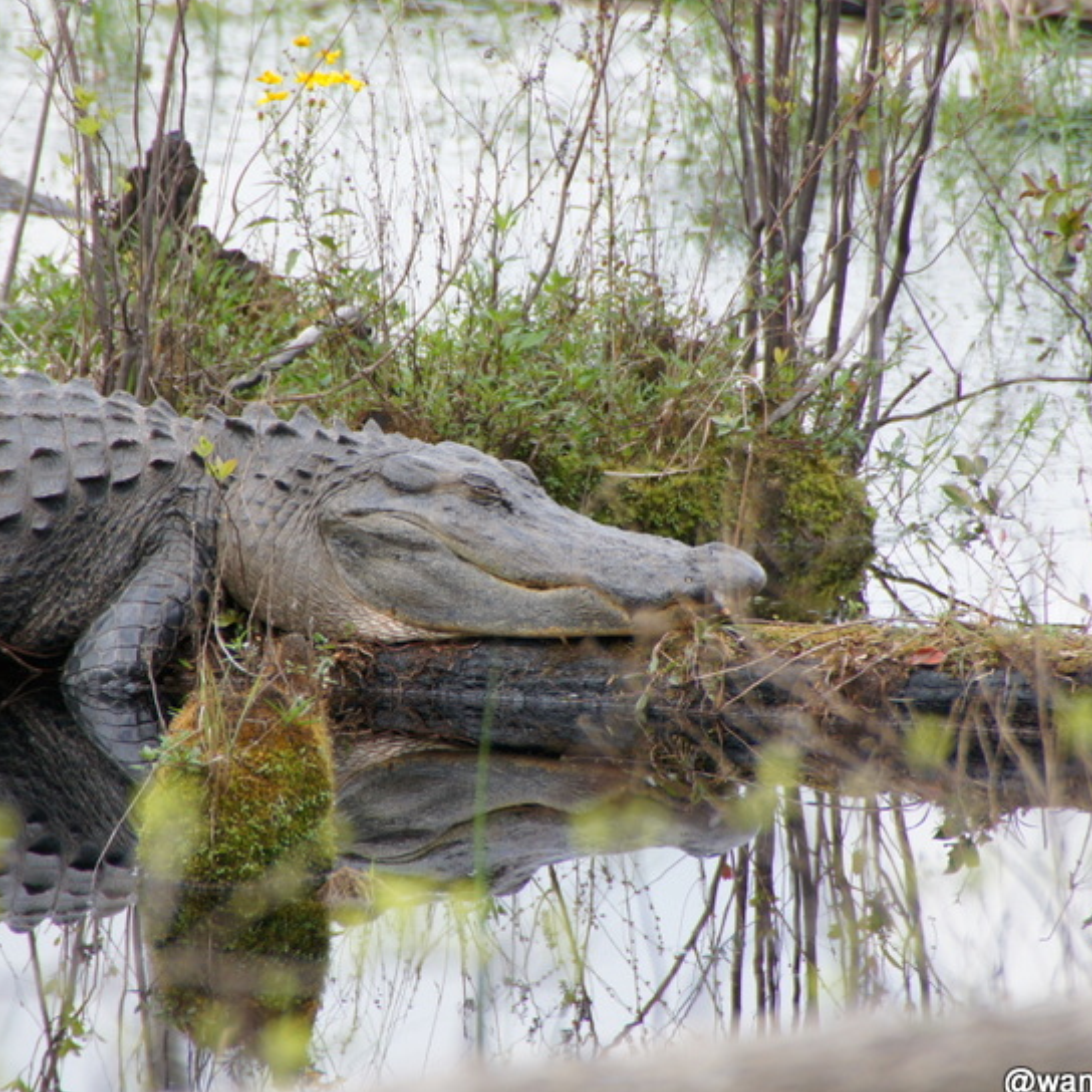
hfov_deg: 3.3
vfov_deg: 3.3
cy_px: 528
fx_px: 19023
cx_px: 488
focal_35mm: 533
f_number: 6.3
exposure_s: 1/400
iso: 400
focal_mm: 250
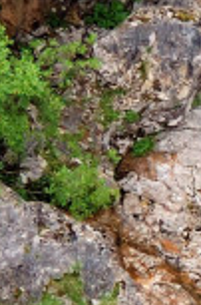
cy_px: 237
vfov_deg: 14.5
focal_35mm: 141
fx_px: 1189
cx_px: 361
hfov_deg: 9.2
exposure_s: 1/30
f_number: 8
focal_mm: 14
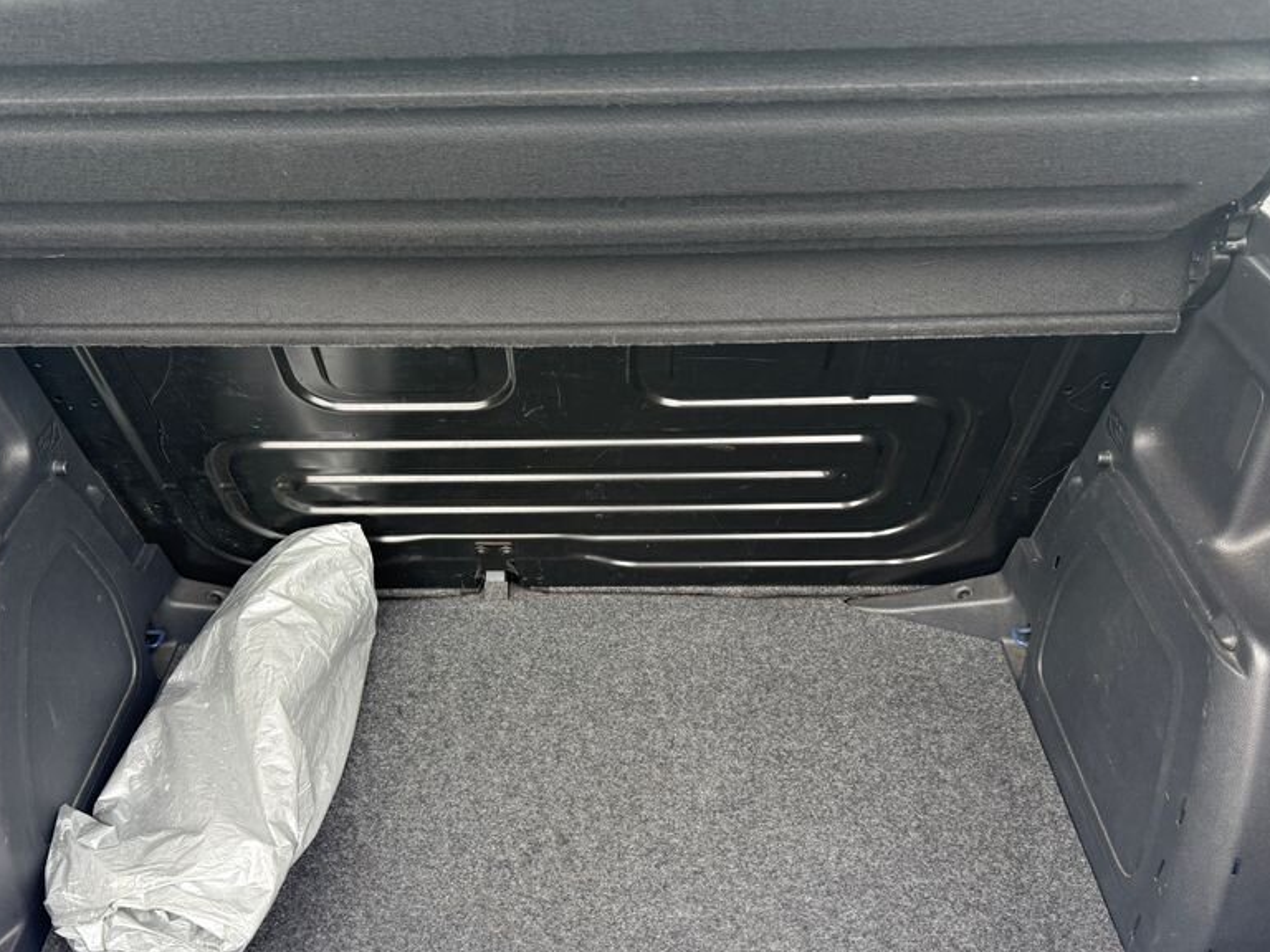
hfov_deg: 56.7
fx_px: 1174
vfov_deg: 43.7
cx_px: 567
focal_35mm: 32
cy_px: 608
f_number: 1.78
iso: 160
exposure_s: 1/230
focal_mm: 6.76
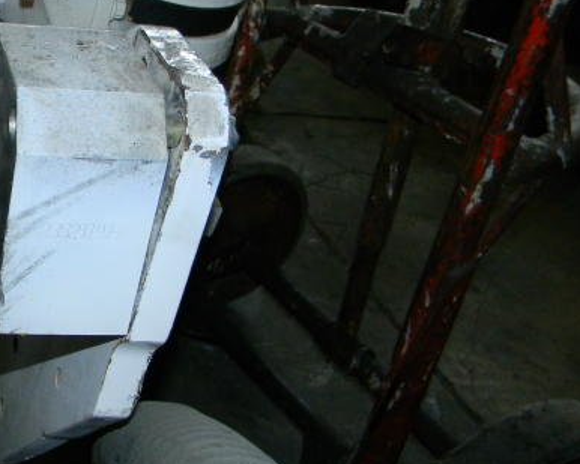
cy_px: 212
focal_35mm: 55
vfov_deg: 27.6
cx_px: 5
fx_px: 944
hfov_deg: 31.6
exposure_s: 1/26
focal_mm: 5
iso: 200
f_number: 3.5
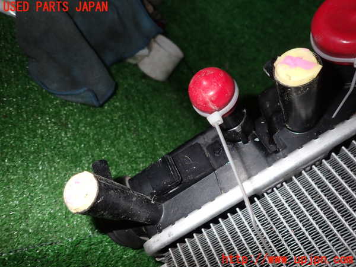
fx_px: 257
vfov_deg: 54.9
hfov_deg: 69.4
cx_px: 178
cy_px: 134
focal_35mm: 25
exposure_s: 1/30
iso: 200
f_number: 5.6
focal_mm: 4.5
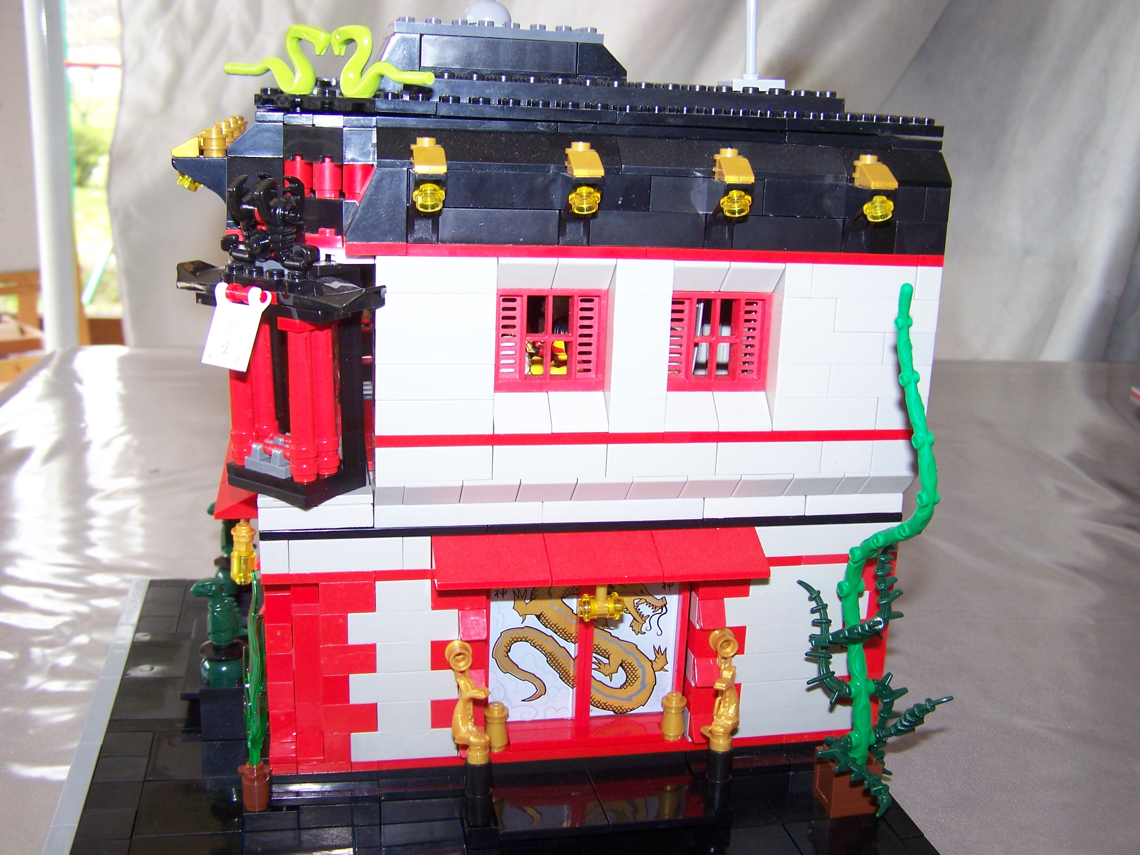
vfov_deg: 37.7
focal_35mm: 38
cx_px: 570
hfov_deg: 49.0
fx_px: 1251
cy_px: 428
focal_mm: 6.3
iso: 80
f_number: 2.8
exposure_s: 1/60
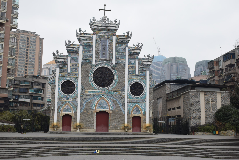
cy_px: 80
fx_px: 269
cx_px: 120
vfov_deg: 33.1
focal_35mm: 40
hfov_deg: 47.9
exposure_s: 1/40
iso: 100
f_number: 8
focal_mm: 27
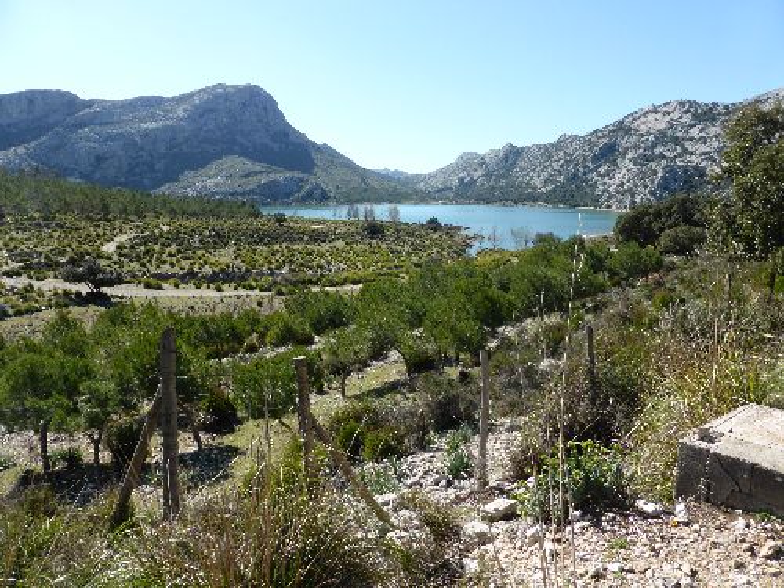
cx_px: 392
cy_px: 294
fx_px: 566
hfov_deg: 69.4
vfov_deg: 54.9
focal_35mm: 25
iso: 100
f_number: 3.3
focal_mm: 4.3
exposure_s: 1/800
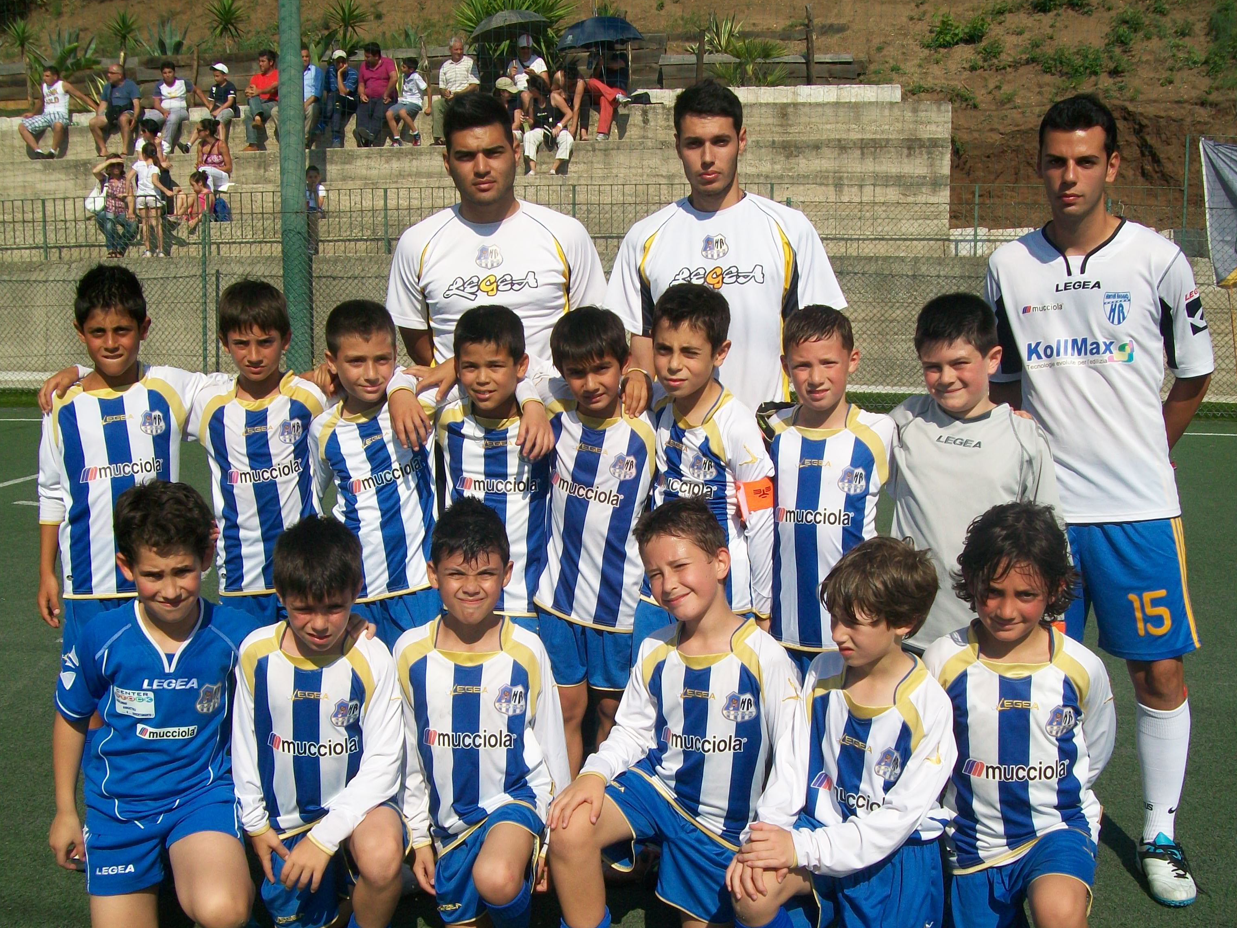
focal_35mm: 41
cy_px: 550
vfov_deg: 35.0
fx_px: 1465
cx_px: 644
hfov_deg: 45.8
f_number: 4.9
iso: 64
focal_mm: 6.1
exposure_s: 1/640
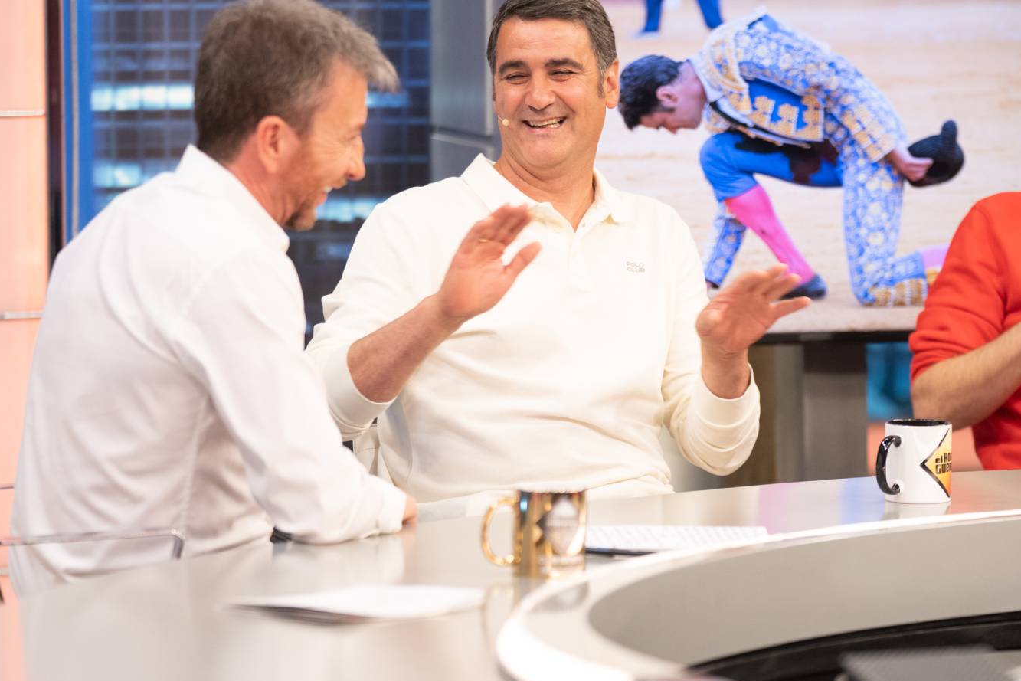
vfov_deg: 8.5
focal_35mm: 162
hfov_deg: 12.7
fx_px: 4595
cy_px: 325
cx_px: 624
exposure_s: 1/250
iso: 2000
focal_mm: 120
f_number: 2.8
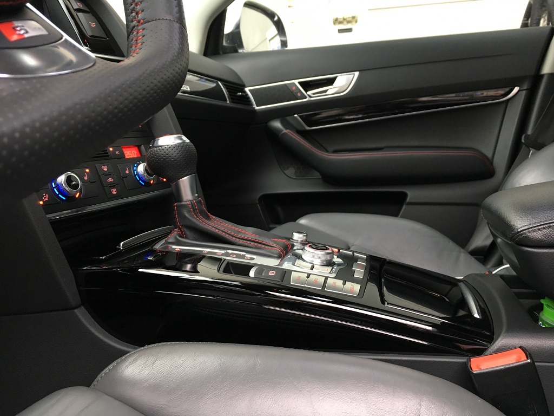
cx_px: 277
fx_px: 464
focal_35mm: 29
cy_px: 208
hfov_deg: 61.7
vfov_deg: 48.2
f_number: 2.2
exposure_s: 1/33
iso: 160
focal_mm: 4.15
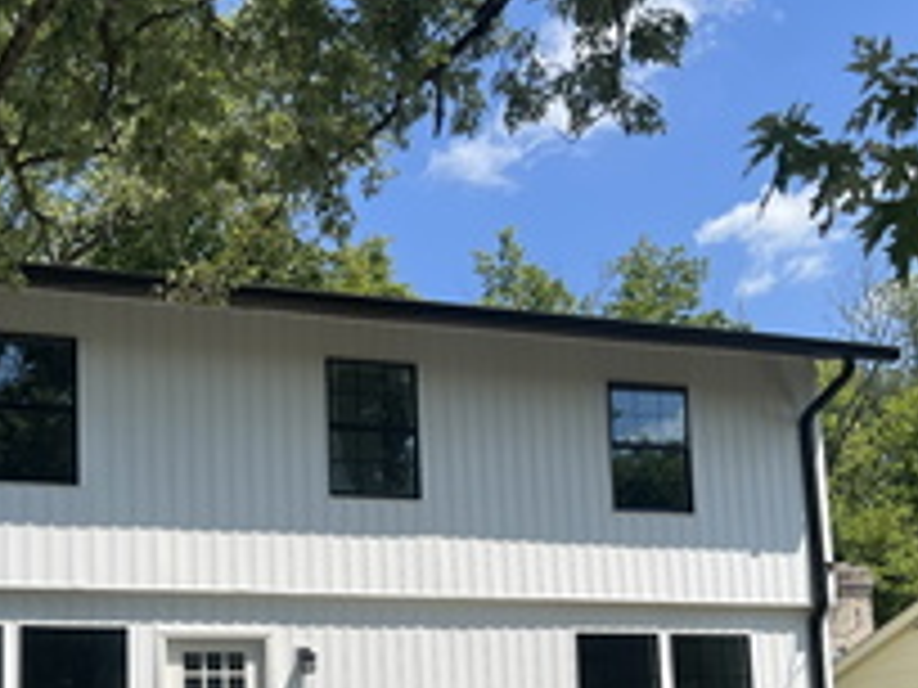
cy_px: 634
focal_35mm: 51
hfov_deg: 37.3
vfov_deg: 27.4
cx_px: 360
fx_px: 1352
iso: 50
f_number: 1.5
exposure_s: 1/5076
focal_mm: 5.7
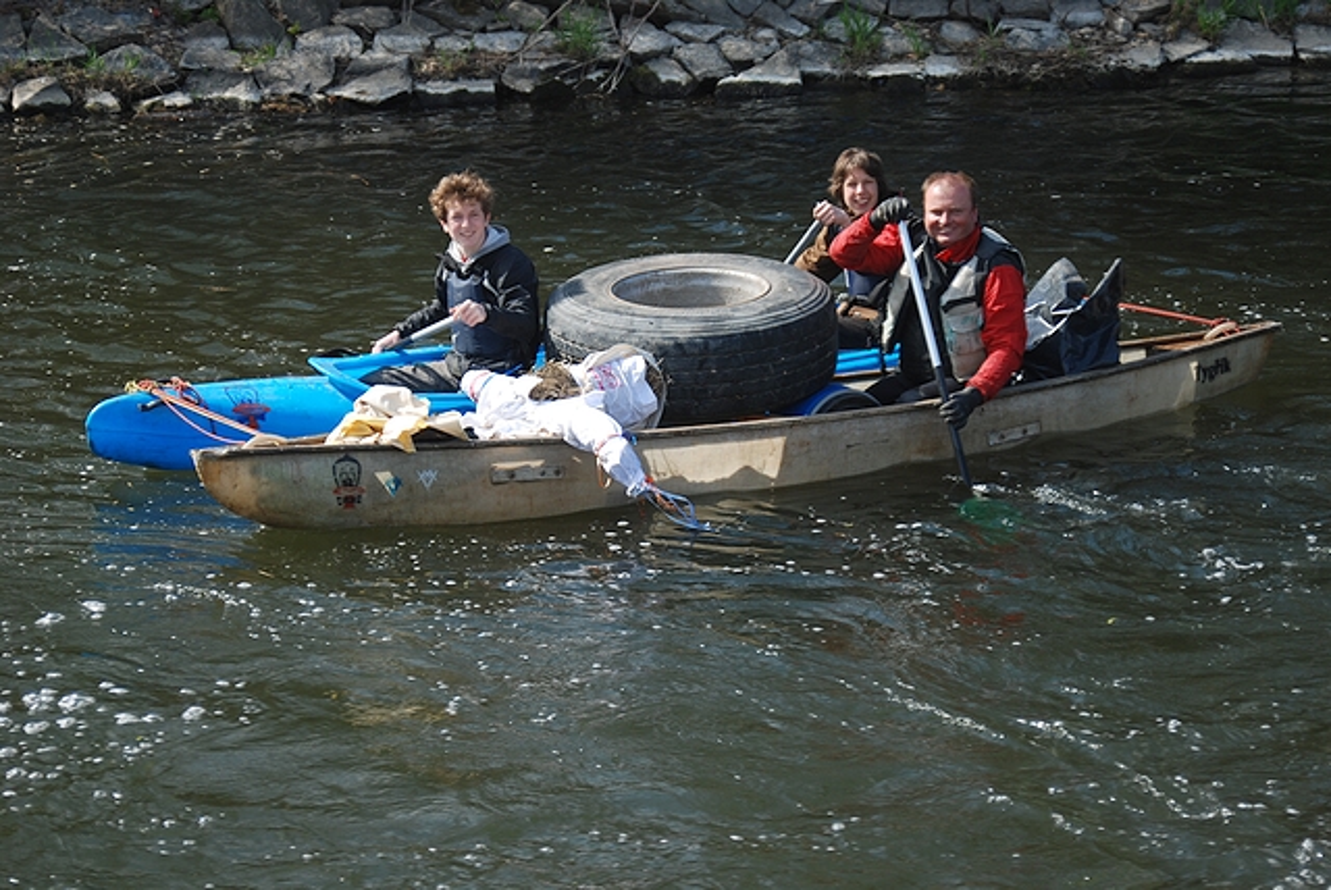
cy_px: 445
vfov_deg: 12.2
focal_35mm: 112
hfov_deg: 18.2
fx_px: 4163
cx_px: 666
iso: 100
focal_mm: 75
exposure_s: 1/125
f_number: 5.6
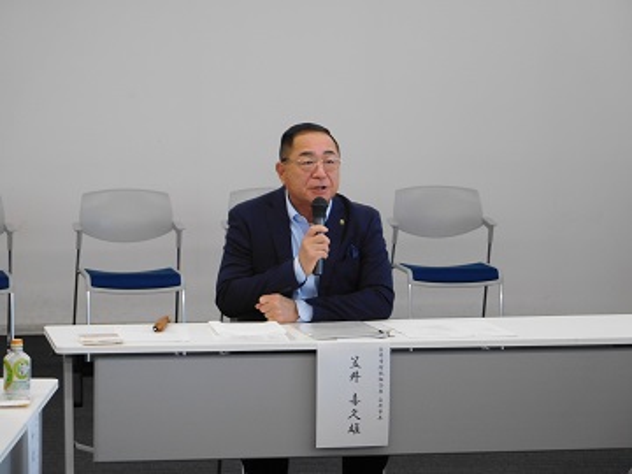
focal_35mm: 140
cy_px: 237
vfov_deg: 10.6
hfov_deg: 14.1
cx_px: 316
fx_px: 2556
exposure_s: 1/30
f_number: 5.1
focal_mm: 25
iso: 250
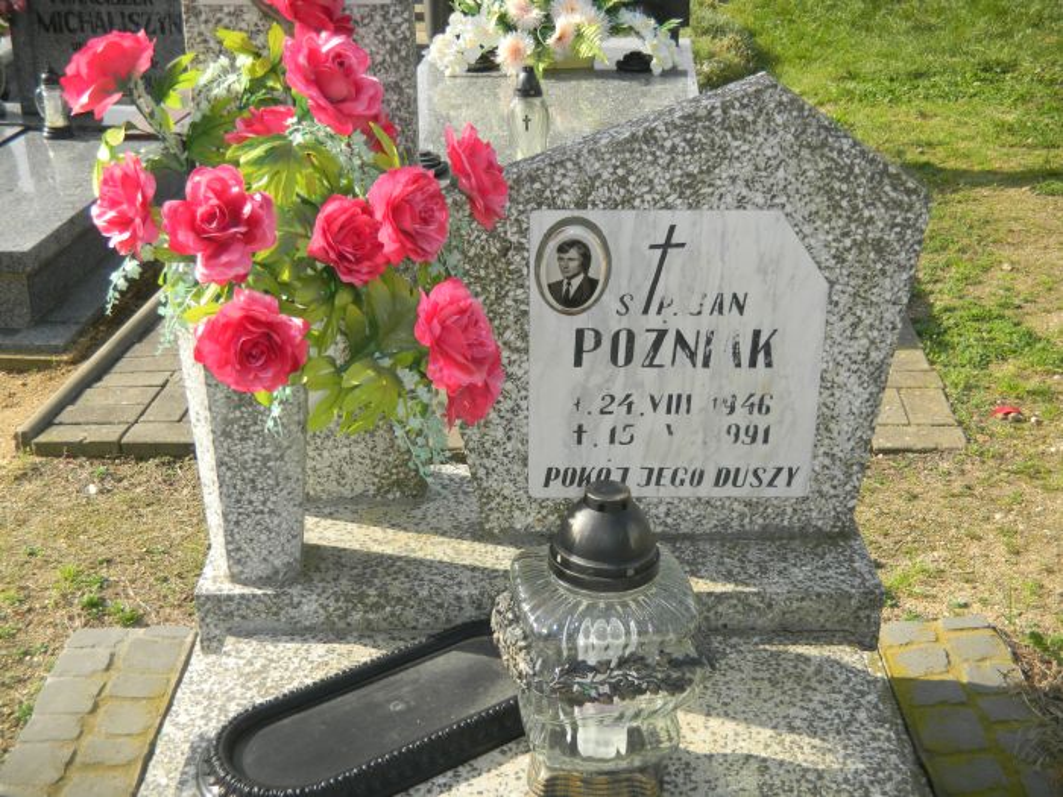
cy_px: 398
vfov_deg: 31.5
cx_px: 532
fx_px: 1413
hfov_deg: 41.2
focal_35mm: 46
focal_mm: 8.3
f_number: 4.1
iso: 80
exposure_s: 1/305
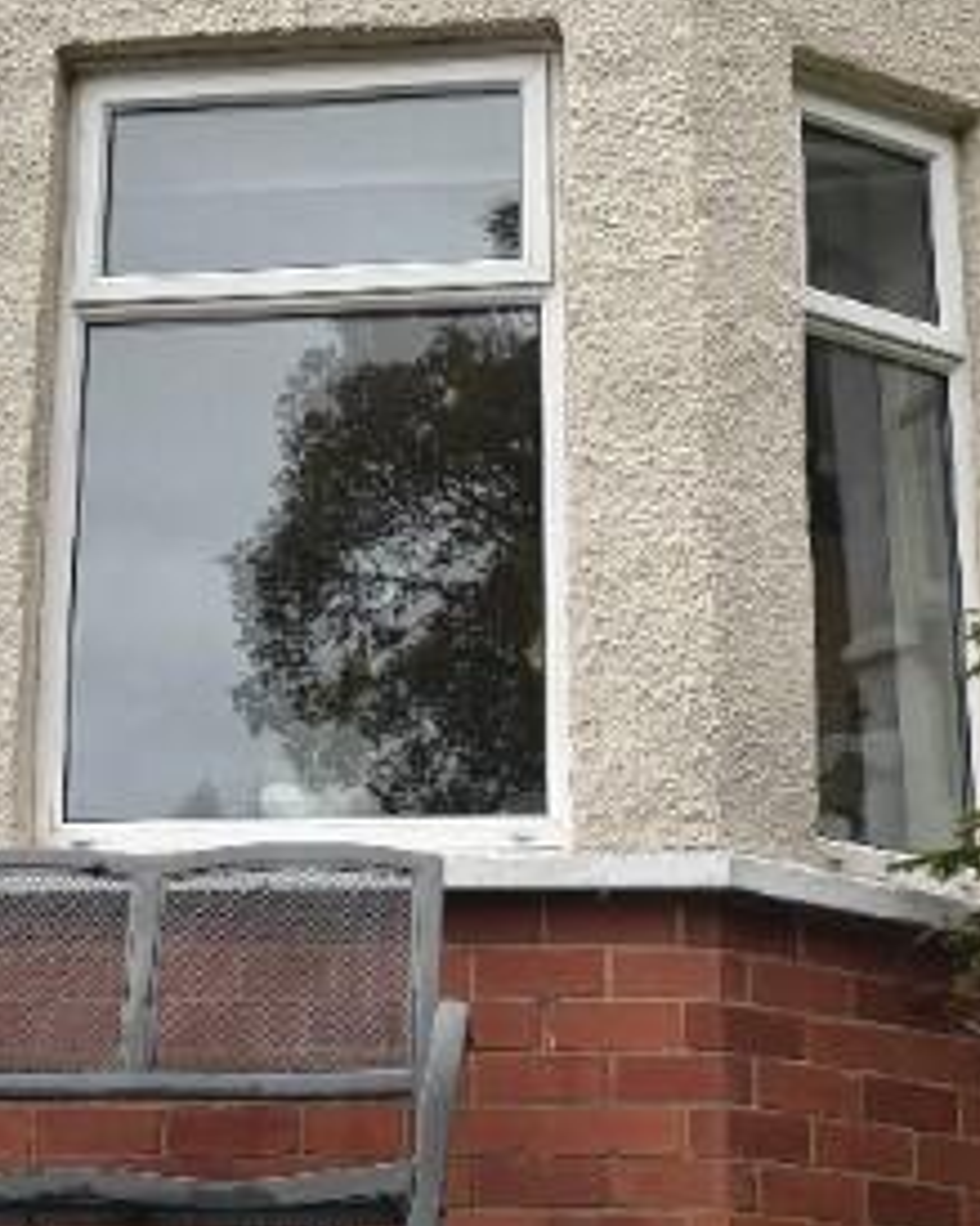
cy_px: 36
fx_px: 3446
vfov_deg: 19.7
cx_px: 233
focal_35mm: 95
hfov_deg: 16.1
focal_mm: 5.96
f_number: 1.6
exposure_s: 1/654
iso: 50
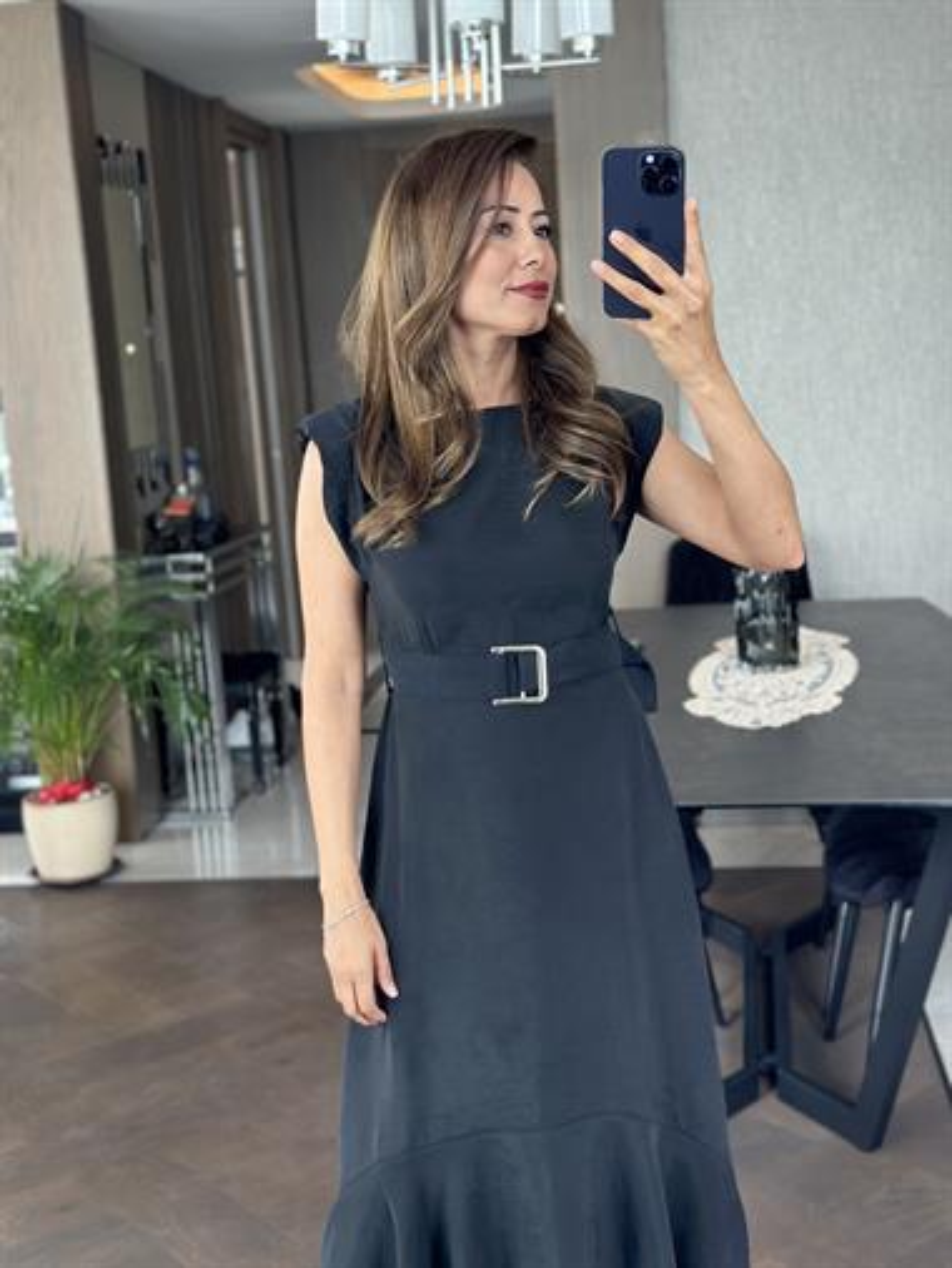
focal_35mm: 48
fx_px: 1759
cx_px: 476
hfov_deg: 30.3
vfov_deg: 39.6
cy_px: 634
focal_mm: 6.86
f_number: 1.78
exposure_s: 1/66
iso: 125
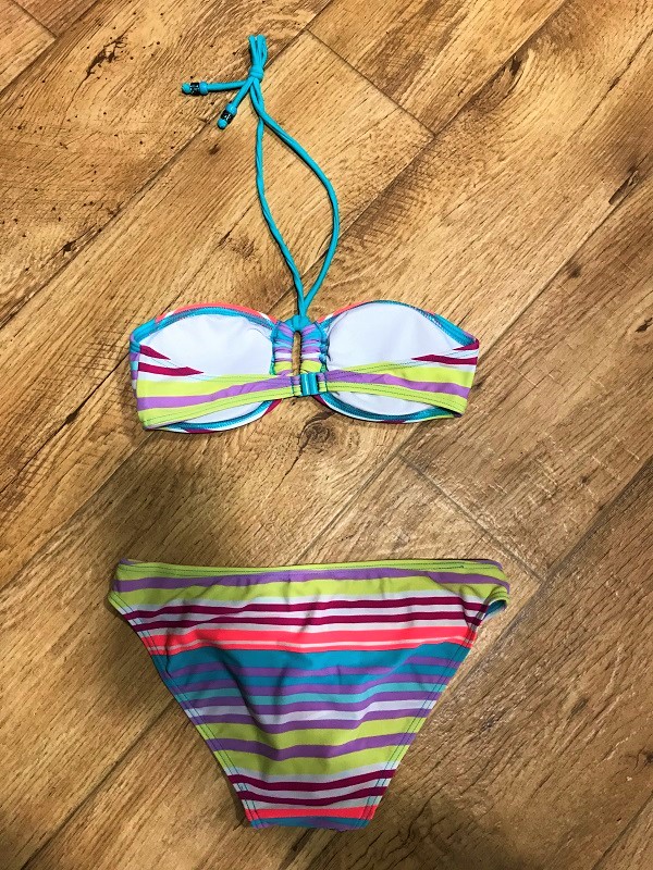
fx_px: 704
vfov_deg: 63.4
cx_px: 326
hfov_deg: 49.7
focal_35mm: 28
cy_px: 435
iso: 50
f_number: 1.8
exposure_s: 1/17
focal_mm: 3.99
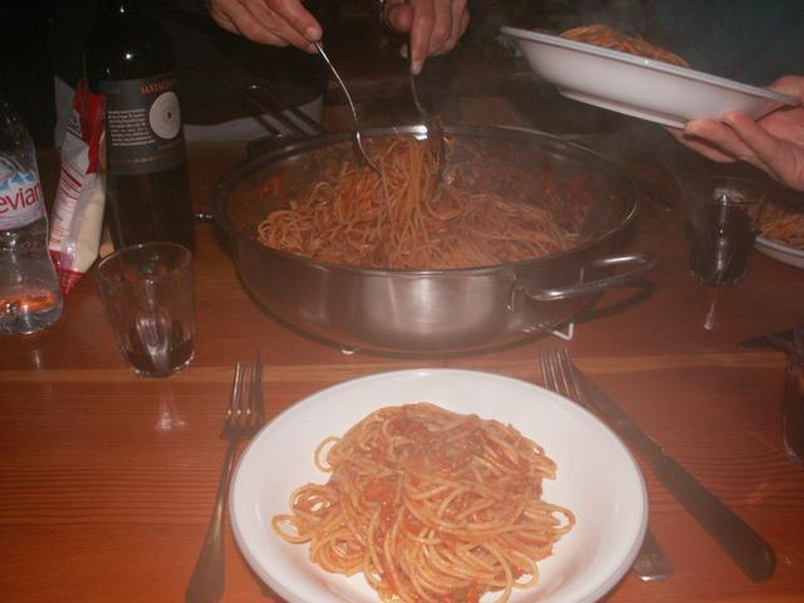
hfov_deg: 52.6
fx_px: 813
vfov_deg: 40.7
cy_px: 302
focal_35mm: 35
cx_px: 402
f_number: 2.8
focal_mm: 5.86
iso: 160
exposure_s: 1/40
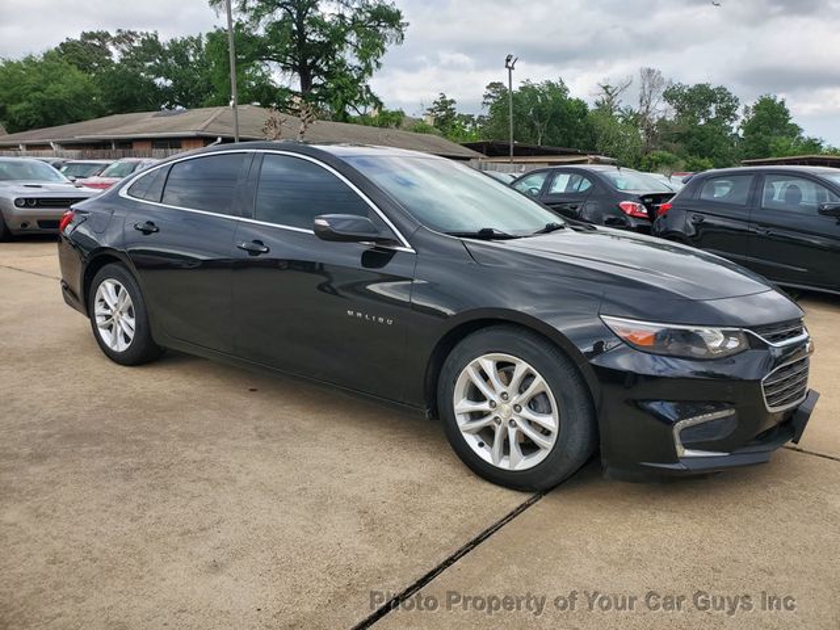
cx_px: 420
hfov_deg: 67.3
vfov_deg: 53.1
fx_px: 631
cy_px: 315
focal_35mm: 26
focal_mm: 4.3
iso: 50
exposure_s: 1/682
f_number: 2.4
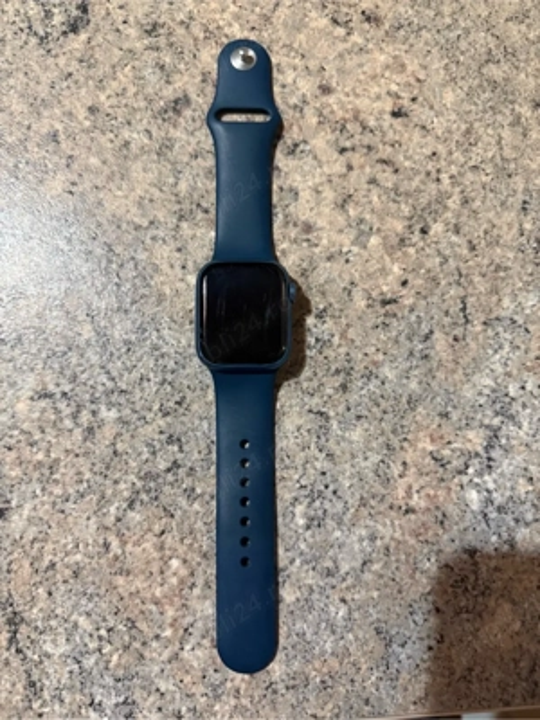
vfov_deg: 71.6
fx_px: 499
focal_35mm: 24
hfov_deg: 56.8
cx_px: 270
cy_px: 360
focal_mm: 6.76
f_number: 1.78
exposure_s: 1/50
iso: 640
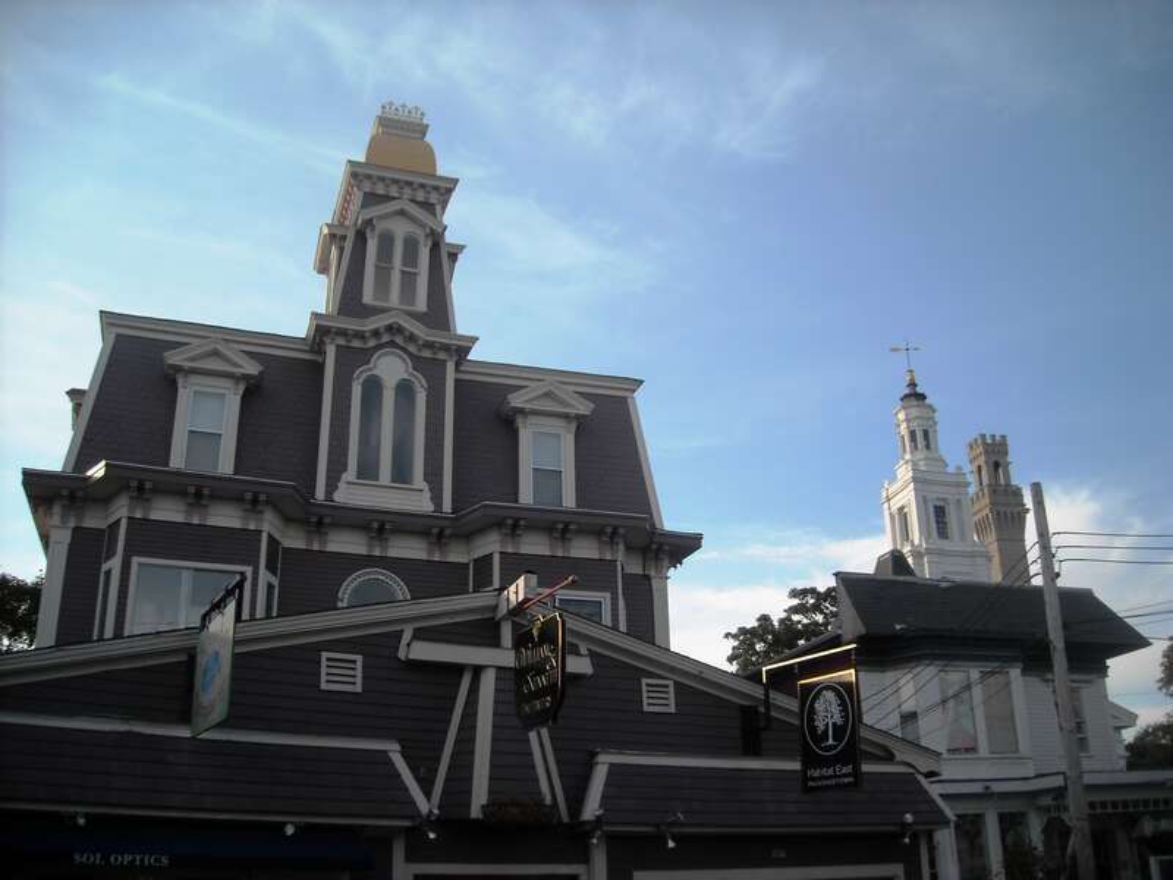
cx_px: 586
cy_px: 440
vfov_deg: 40.7
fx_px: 1186
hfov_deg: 52.6
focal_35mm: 35
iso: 64
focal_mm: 5.7
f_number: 5.6
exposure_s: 1/192
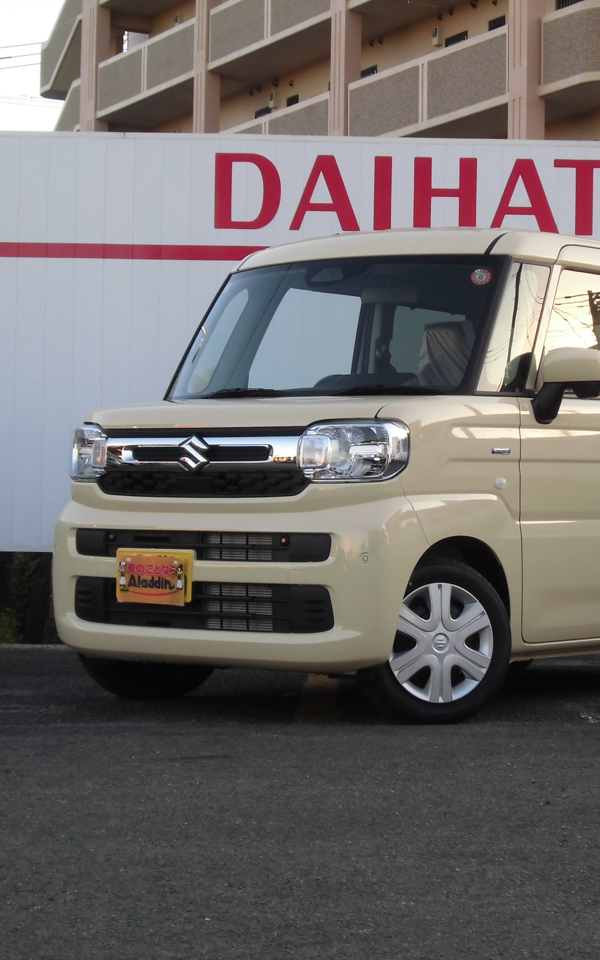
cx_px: 420
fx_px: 2224
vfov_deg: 24.4
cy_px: 481
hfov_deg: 15.3
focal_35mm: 85
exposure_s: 1/125
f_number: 3.9
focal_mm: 10.7
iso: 100
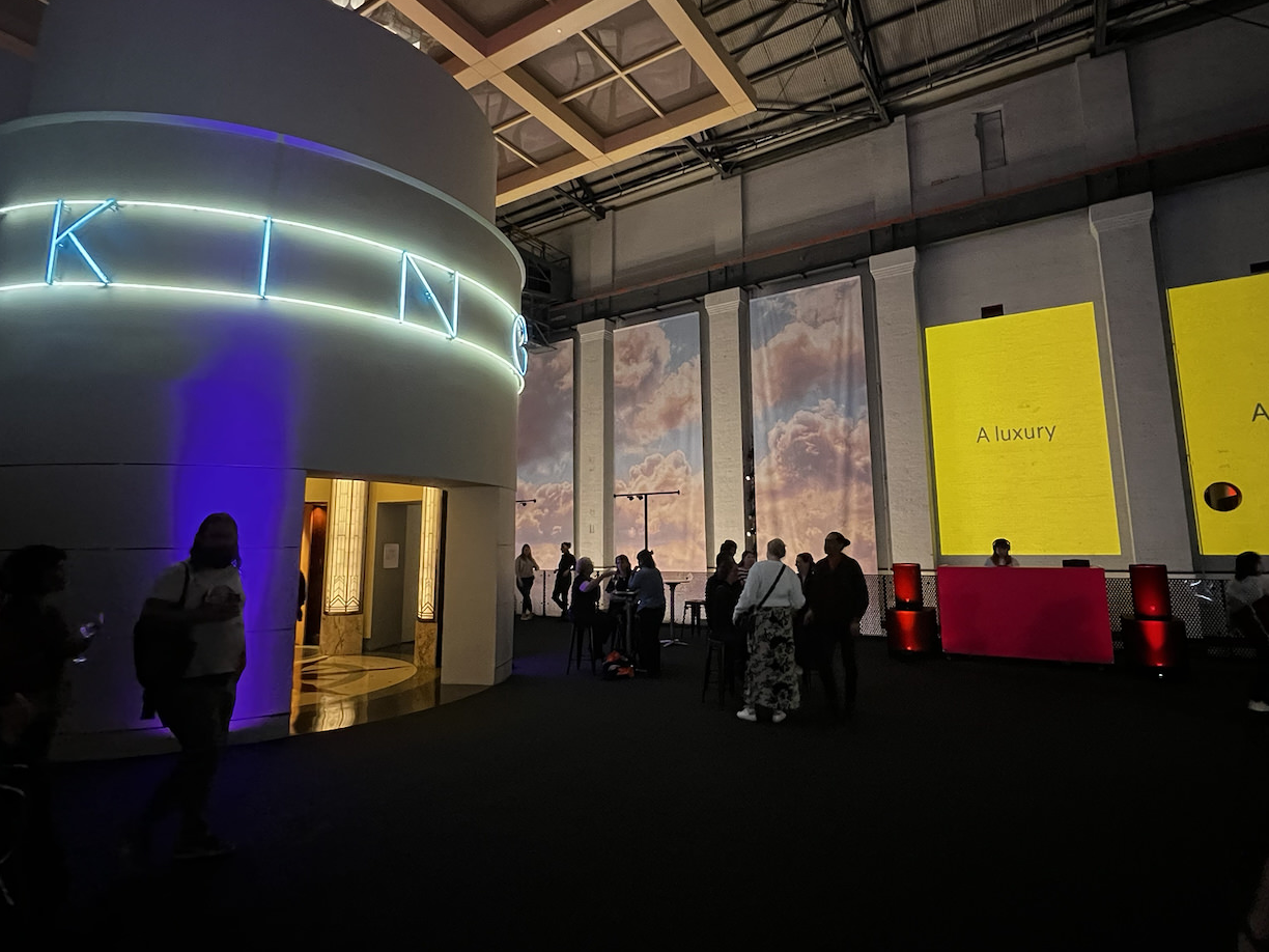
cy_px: 443
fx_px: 623
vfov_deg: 74.6
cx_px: 660
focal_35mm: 17
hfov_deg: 91.0
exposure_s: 1/60
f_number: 1.8
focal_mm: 1.57
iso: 800
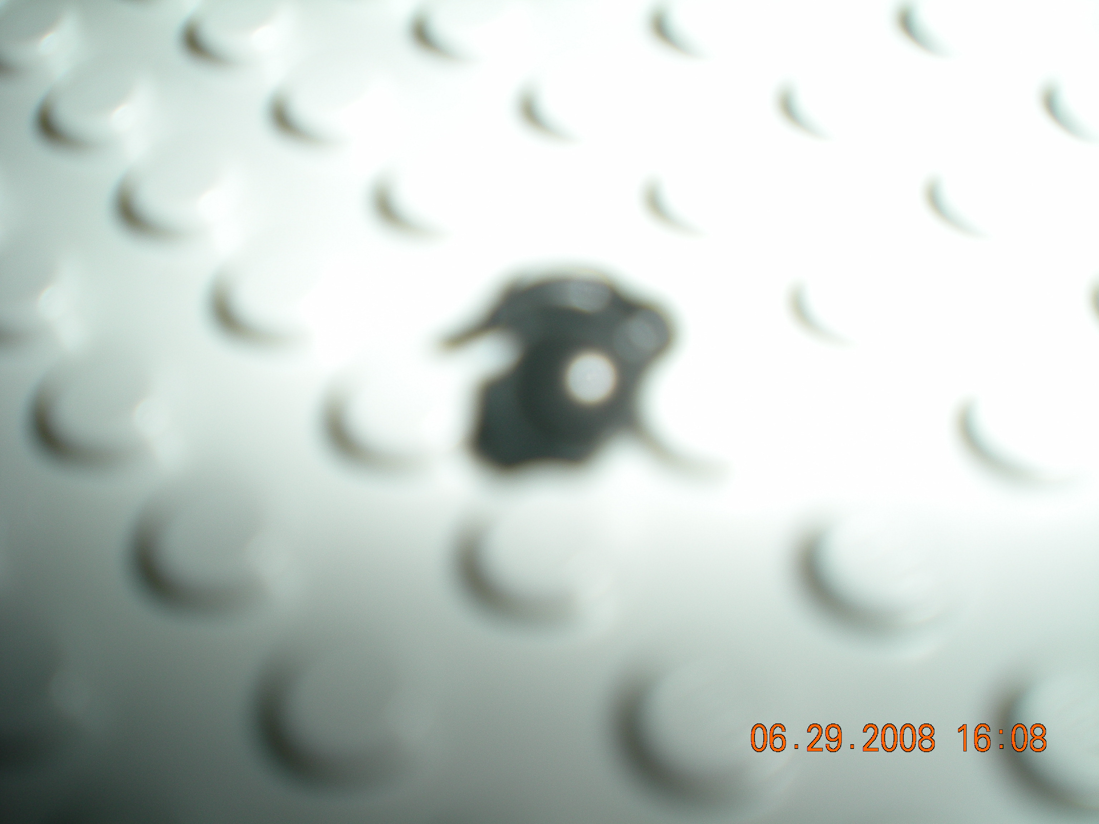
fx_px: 1206
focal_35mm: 38
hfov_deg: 49.0
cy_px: 412
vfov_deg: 37.7
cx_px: 550
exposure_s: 1/60
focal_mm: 6.3
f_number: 3.1
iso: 50
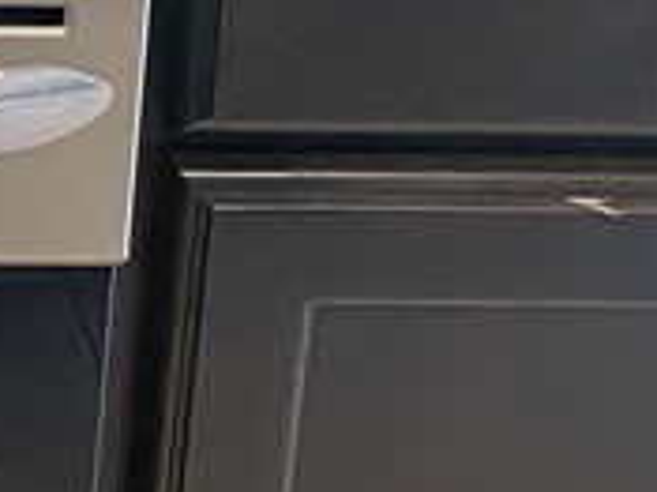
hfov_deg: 11.3
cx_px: -807
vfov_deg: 8.8
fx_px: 2883
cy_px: -725
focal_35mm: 152
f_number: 1.8
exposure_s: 1/60
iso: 160
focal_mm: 4.25
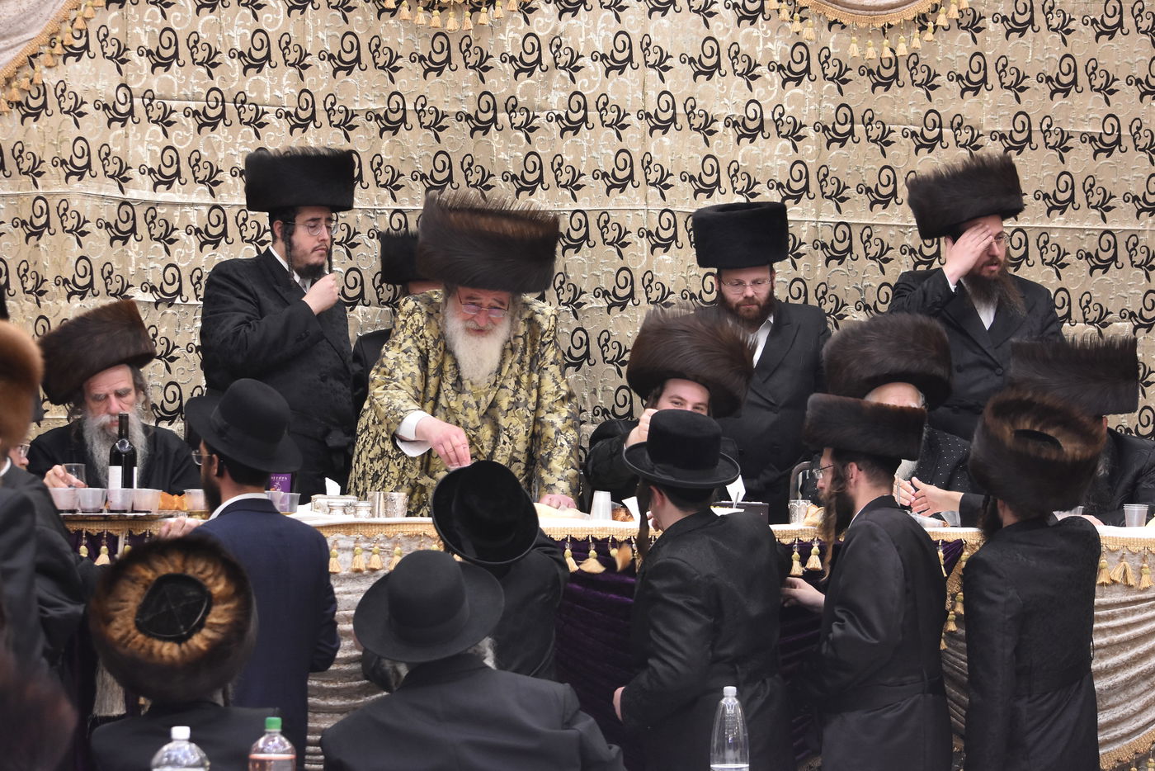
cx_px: 578
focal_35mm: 98
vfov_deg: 14.0
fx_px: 3129
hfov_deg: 20.9
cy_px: 386
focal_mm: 65
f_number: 5.6
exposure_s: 1/80
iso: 1600
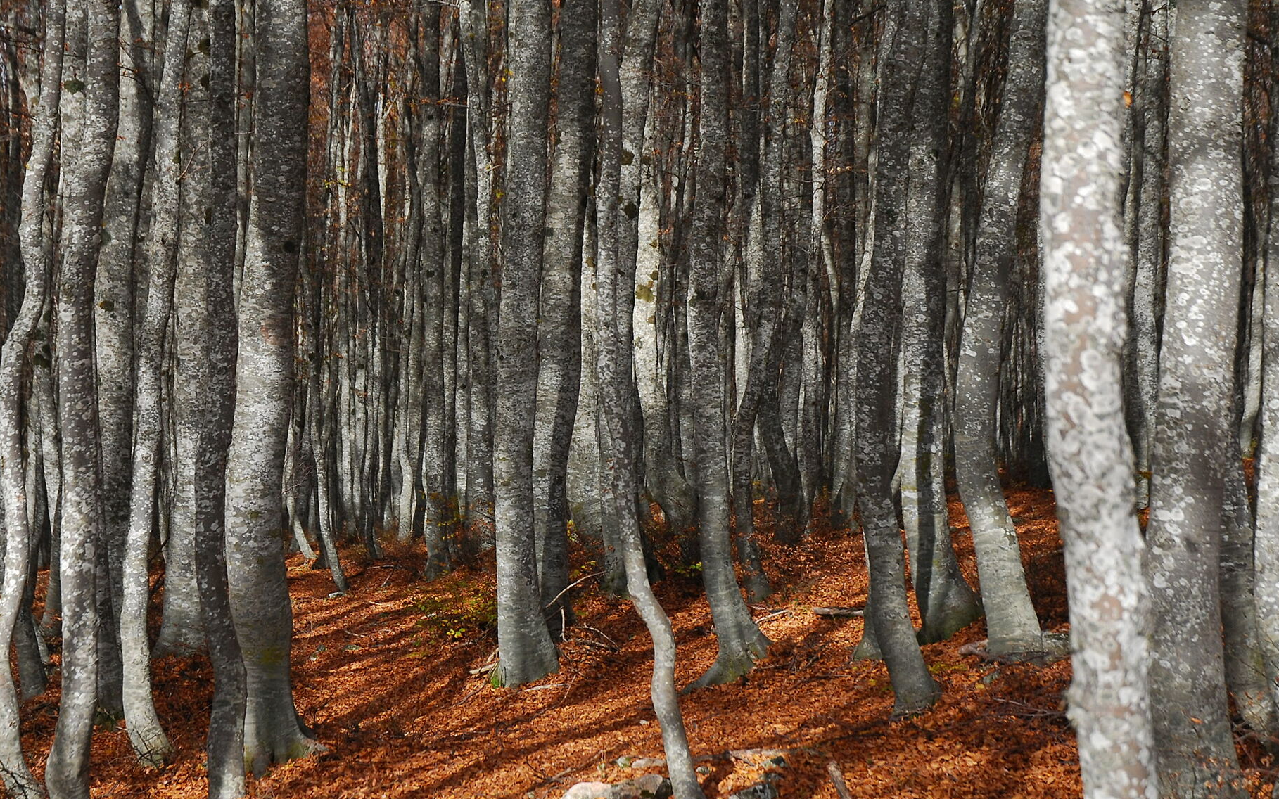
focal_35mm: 89
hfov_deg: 23.3
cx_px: 516
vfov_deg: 14.7
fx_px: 3102
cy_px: 413
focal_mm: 44
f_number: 4.5
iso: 200
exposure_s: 1/640
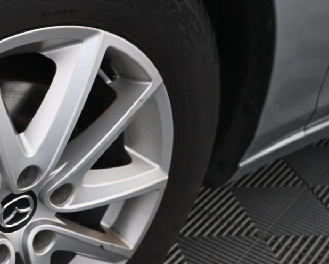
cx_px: -71
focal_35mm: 59
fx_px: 575
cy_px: 148
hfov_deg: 27.8
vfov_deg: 25.8
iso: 500
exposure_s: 1/25
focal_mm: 16
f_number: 3.5
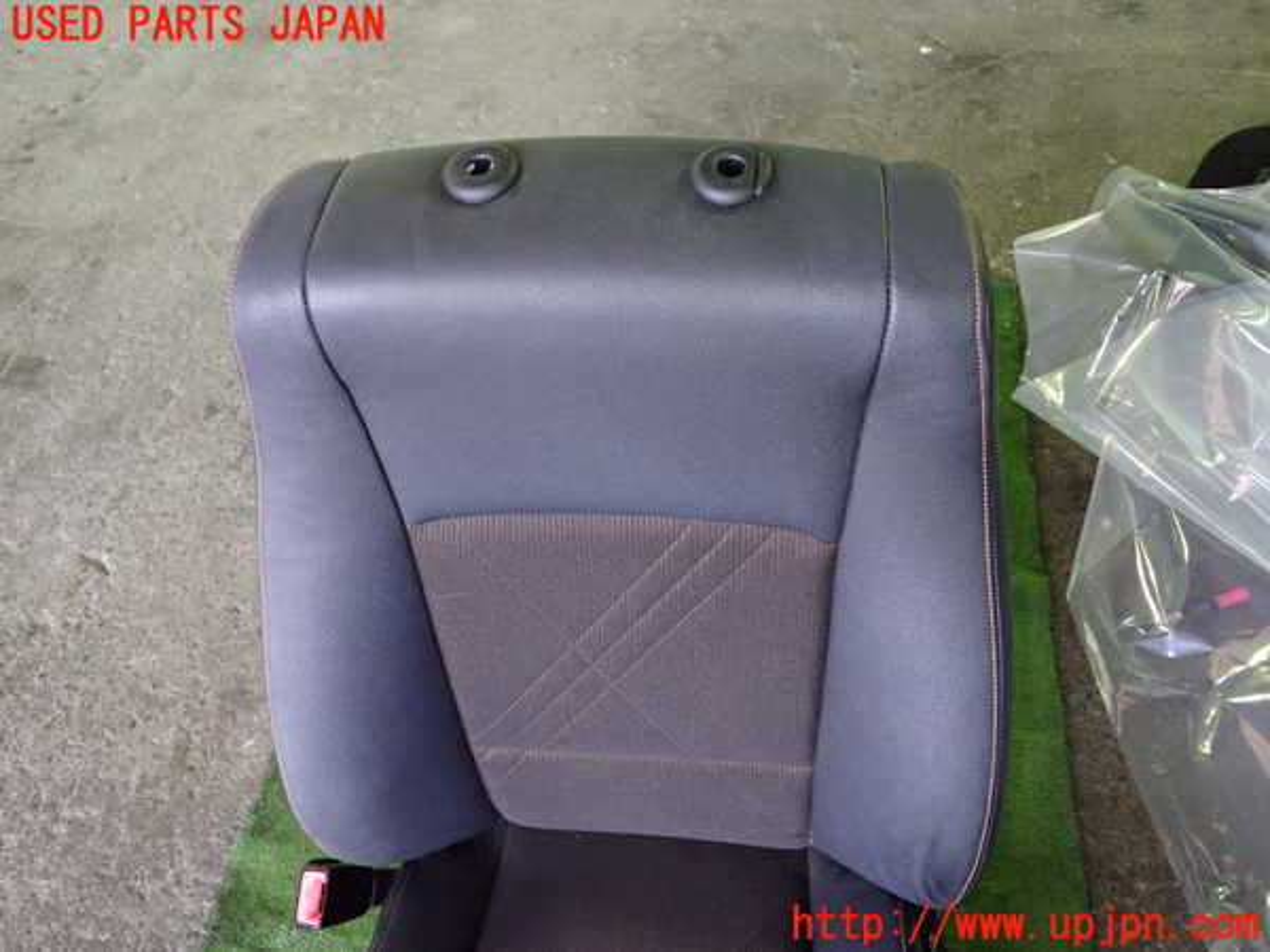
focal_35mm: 30
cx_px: 635
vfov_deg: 46.8
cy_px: 476
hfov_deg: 60.0
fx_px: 1101
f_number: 2.3
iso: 800
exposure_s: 1/30
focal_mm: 5.4
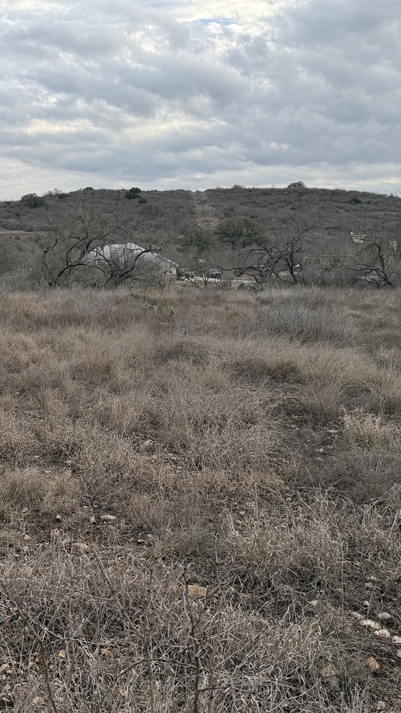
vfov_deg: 48.3
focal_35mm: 42
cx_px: 70
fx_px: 794
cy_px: 316
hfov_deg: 27.7
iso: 80
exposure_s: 1/1292
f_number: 1.78
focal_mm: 6.76
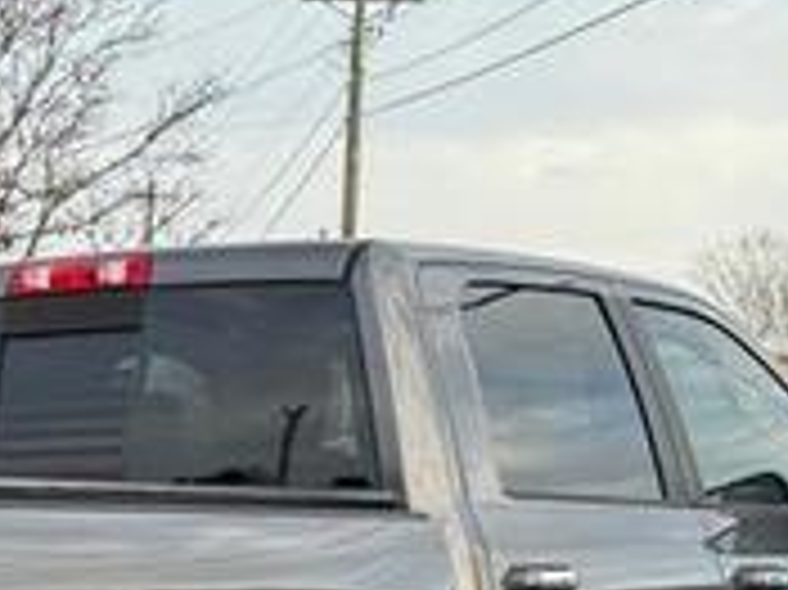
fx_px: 3139
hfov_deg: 14.1
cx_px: 32
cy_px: 788
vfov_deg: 10.5
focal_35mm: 138
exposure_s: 1/269
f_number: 1.78
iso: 64
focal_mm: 6.76
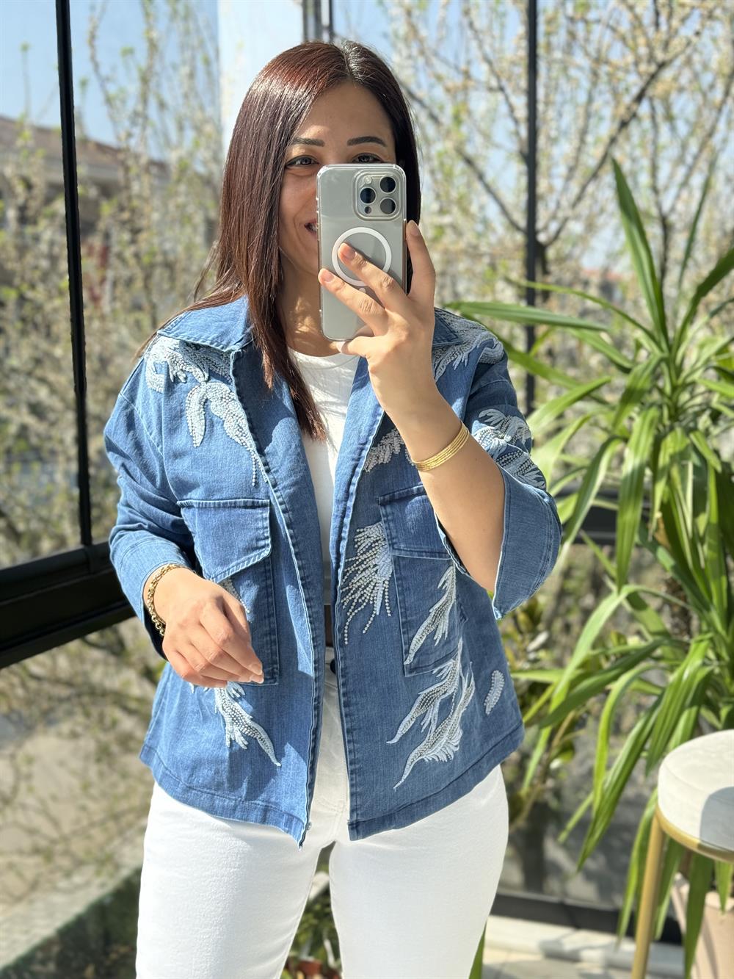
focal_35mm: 48
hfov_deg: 30.3
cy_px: 490
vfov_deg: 39.7
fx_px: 1357
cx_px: 367
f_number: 1.78
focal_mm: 6.86
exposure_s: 1/544
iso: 64
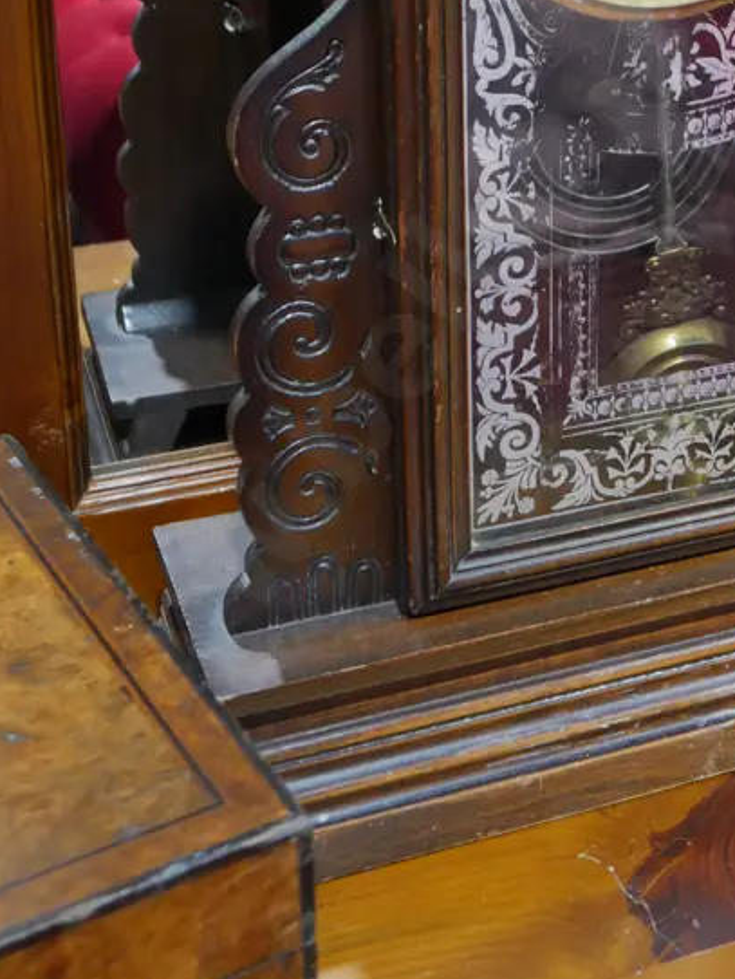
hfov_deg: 21.3
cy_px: 67
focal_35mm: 68
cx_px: 619
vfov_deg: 27.4
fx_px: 1924
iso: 1000
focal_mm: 18
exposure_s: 1/60
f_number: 4
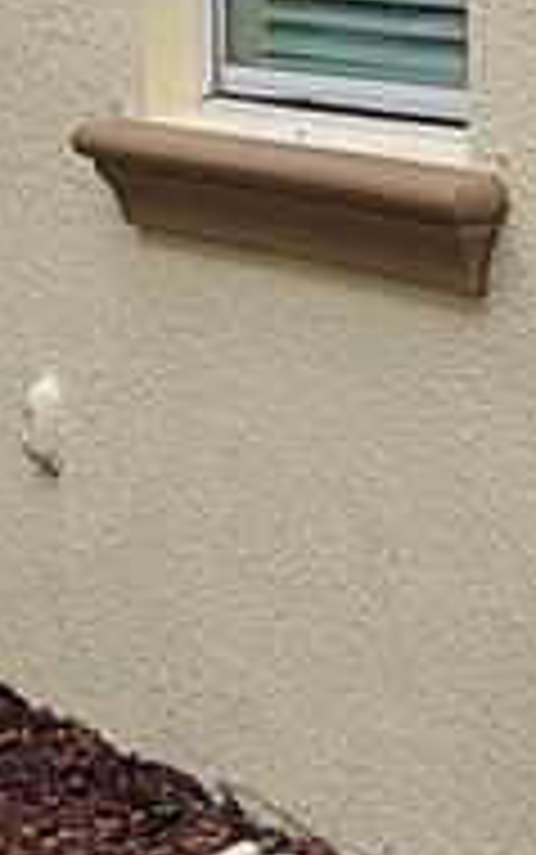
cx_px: 212
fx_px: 3897
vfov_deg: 12.5
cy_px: 333
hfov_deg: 7.9
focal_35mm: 167
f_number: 2
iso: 50
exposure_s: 1/548
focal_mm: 4.6
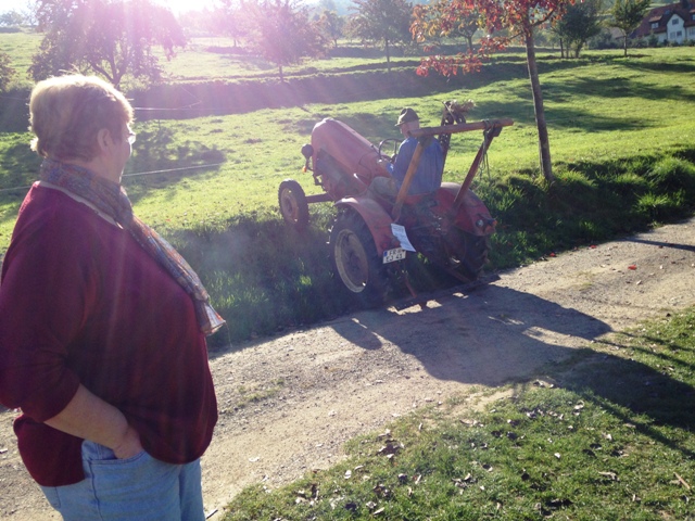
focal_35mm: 33
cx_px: 348
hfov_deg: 55.4
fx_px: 663
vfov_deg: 42.9
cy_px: 260
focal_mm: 4.12
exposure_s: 1/861
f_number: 2.4
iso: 50
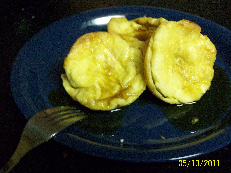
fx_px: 300
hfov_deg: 42.1
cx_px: 109
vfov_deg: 32.2
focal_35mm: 45
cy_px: 93
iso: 263
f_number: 3.2
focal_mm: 7.1
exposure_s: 1/8
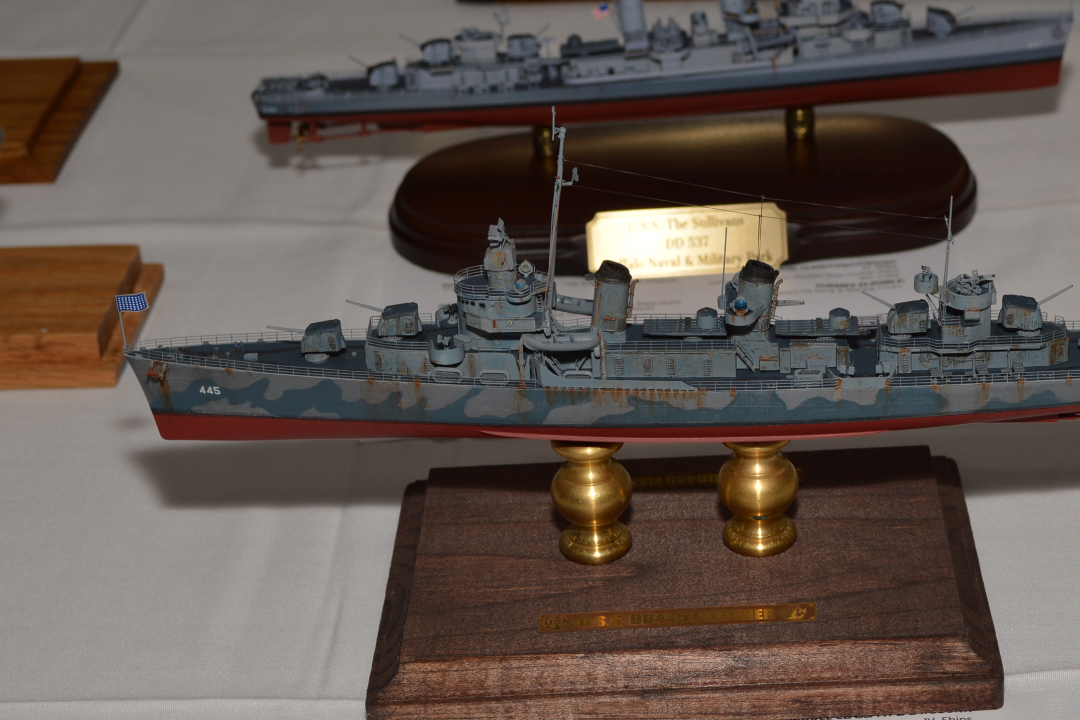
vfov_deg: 17.3
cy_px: 386
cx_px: 716
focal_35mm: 79
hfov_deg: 25.5
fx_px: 2370
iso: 100
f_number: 8
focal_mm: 38
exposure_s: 1/60
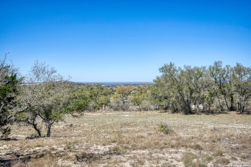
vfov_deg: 37.9
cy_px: 84
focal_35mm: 35
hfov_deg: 54.4
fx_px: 244
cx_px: 126
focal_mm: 35
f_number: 7.1
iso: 100
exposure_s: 1/320
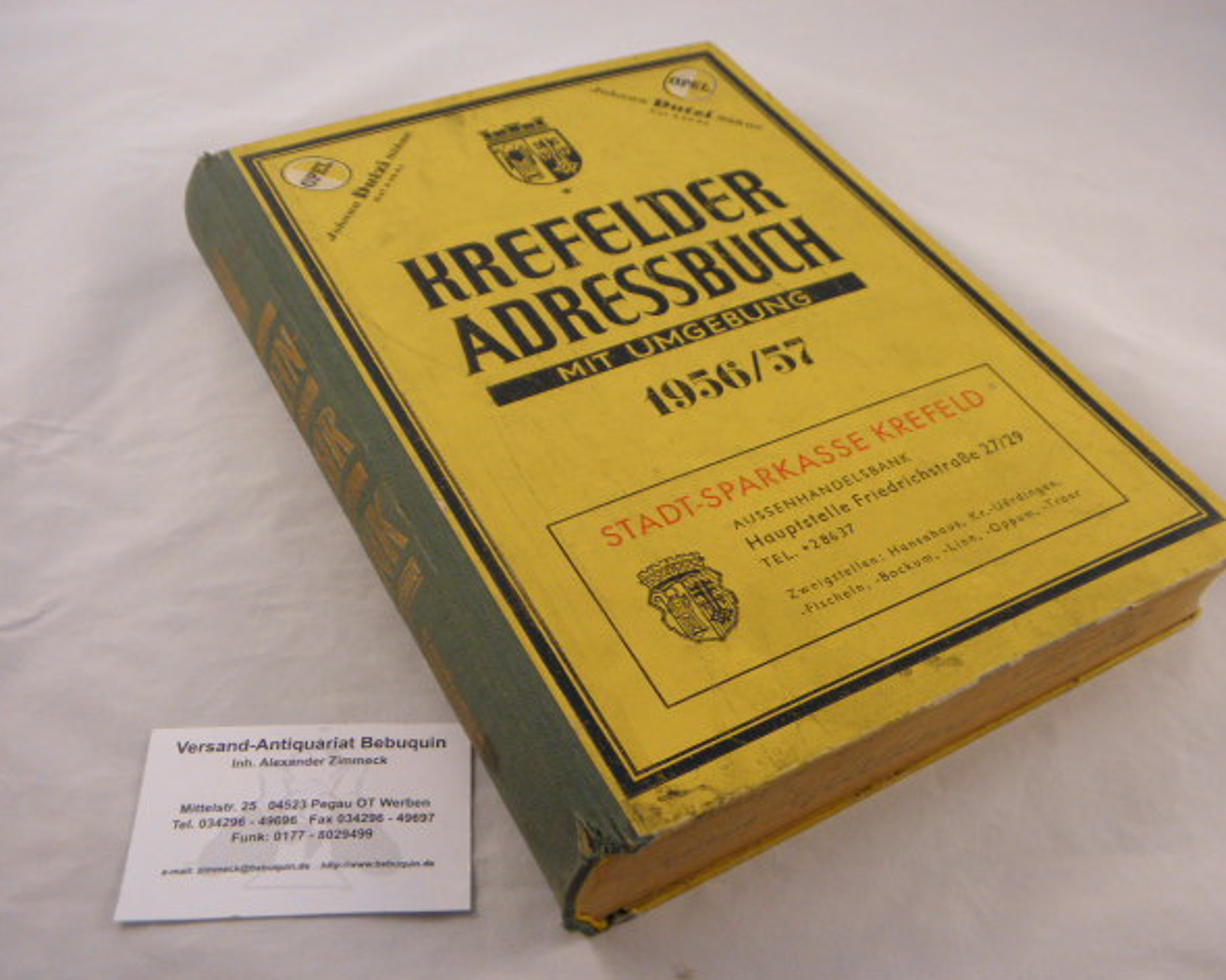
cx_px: 650
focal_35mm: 36
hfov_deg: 50.2
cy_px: 488
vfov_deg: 41.2
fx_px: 1306
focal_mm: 6.2
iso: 100
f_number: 3.7
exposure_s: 1/60
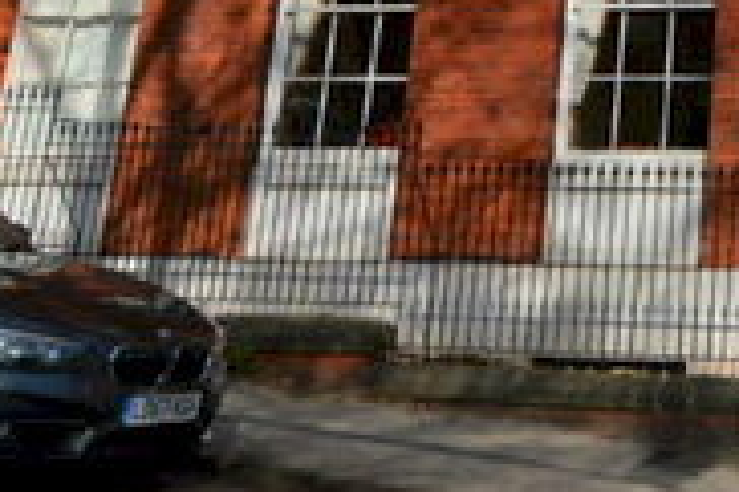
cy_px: -342
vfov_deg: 15.9
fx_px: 1537
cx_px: 950
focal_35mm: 75
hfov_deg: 23.9
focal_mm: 13
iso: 100
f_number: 8
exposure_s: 1/250
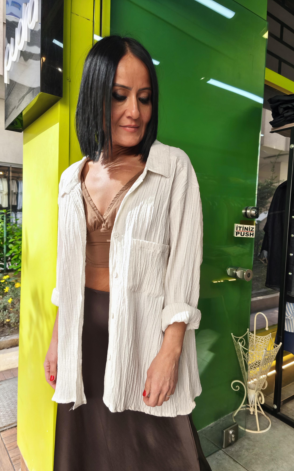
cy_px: 235
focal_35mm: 25
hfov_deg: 49.2
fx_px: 320
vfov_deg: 72.5
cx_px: 166
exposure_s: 1/100
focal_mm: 5.35
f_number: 1.7
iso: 125
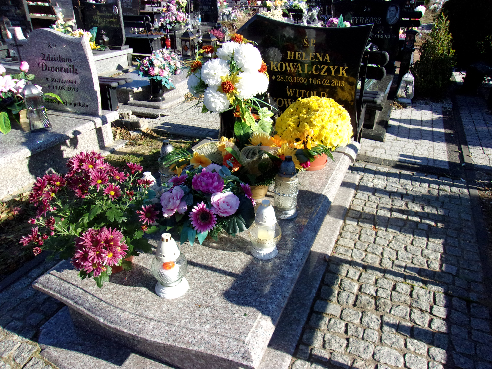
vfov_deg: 51.4
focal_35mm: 27
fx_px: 384
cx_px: 246
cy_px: 184
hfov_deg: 65.3
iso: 200
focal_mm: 4.9
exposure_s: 1/140
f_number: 10.4
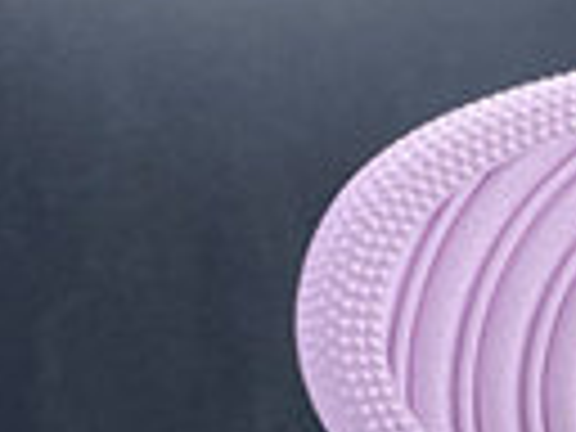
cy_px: 367
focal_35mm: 142
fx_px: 2363
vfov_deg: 10.4
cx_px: 1426
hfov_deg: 11.3
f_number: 1.8
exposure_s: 1/50
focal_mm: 4.25
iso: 80
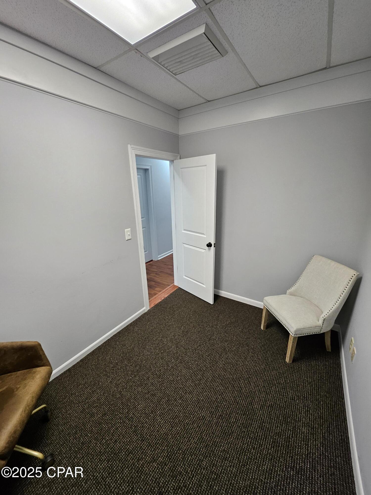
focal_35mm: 13
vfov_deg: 106.2
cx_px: 186
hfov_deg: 89.9
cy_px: 248
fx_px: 186
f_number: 2.2
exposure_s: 1/60
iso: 160
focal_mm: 1.74
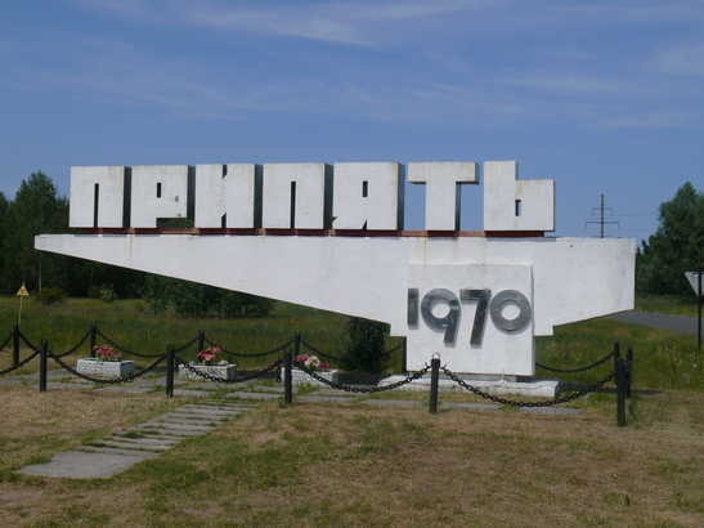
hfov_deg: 41.2
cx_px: 352
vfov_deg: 31.5
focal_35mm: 46
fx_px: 935
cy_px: 264
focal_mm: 9.7
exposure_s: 1/500
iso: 100
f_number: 8
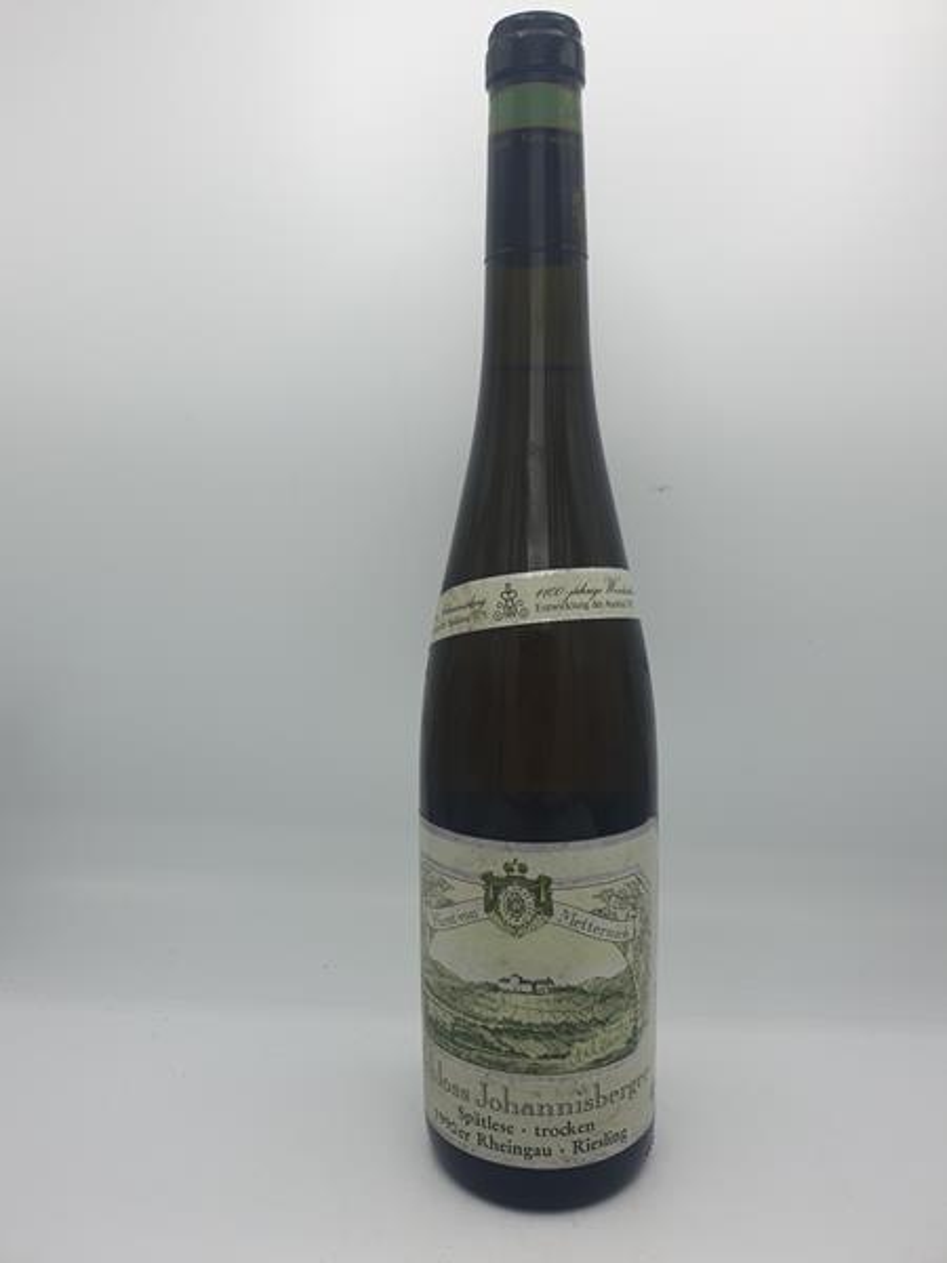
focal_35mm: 26
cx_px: 474
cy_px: 632
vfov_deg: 67.3
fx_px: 948
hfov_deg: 53.1
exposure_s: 1/799
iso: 50
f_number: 2.4
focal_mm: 4.3
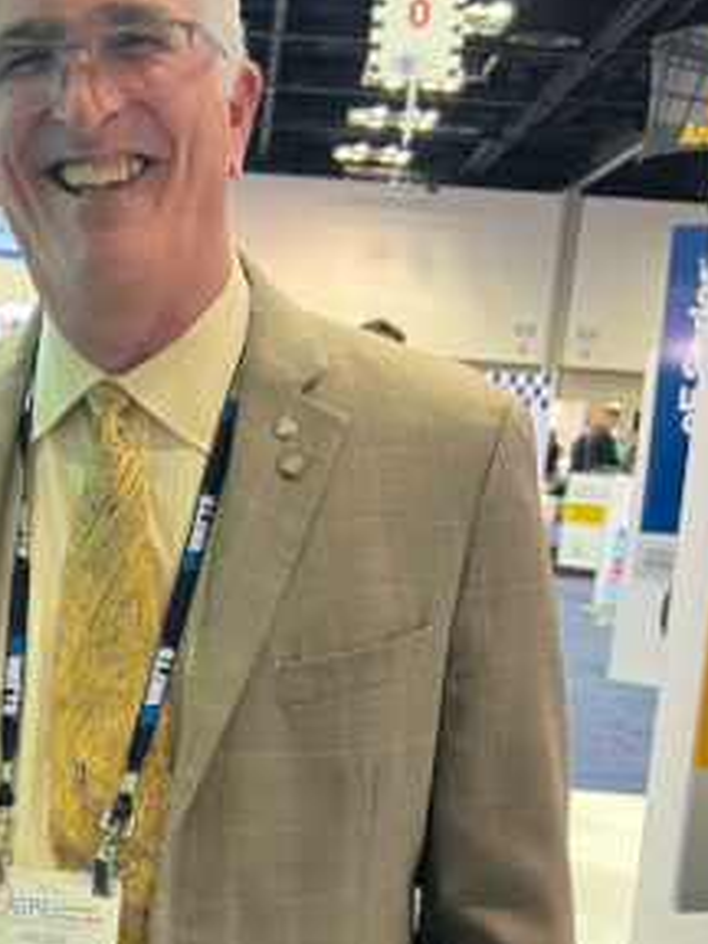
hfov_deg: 22.2
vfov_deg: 29.0
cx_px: 111
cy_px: 783
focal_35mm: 65
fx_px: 1773
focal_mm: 5.7
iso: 200
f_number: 1.5
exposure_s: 1/60
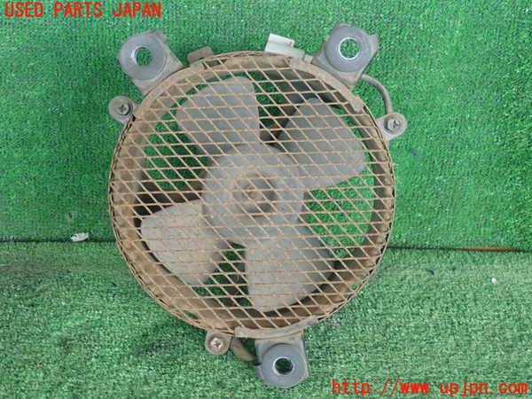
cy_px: 200
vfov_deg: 25.7
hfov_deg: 33.8
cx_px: 266
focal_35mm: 57
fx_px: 876
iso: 800
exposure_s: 1/80
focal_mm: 10.29
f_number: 3.5
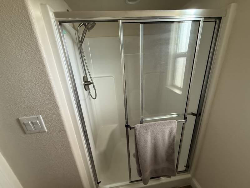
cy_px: 94
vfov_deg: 85.7
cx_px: 125
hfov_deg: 102.1
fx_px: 101
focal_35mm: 14
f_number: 2.2
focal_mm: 2.22
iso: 400
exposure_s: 1/60
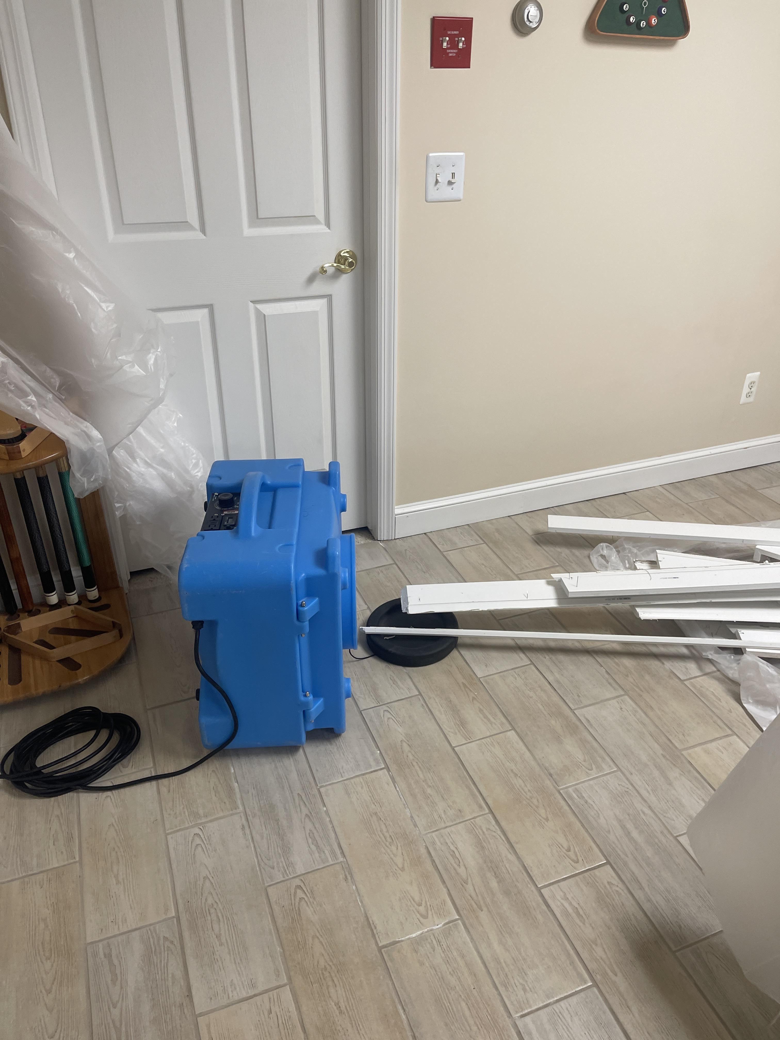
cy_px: 520
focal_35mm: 25
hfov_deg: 54.9
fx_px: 751
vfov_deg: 69.4
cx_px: 390
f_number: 1.6
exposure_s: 1/120
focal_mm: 5.1
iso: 100
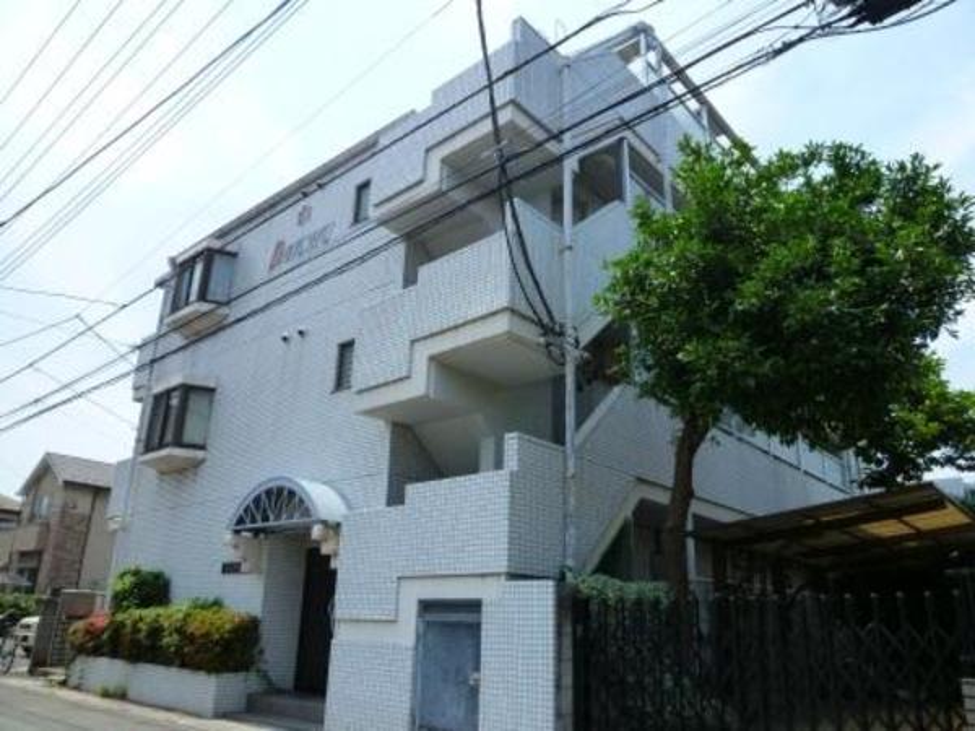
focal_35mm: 25
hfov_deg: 69.4
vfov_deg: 54.9
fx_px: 704
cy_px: 366
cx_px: 488
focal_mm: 4.5
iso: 125
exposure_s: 1/400
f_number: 4
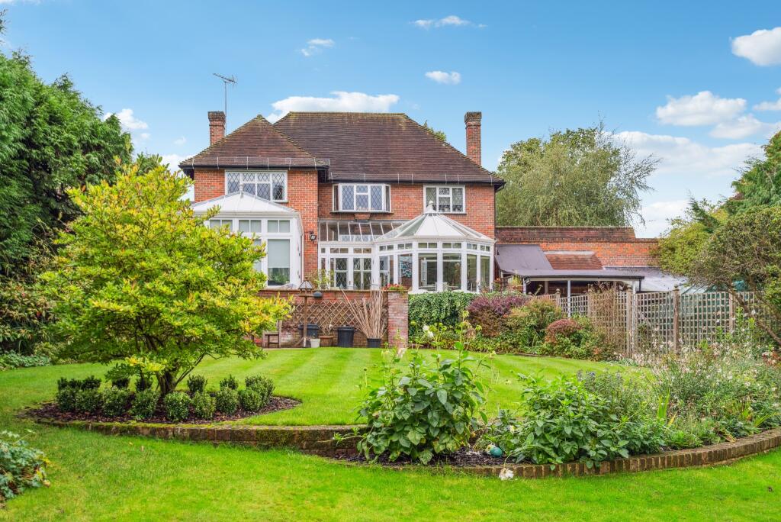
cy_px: 261
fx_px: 760
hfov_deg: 54.4
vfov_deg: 37.9
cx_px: 390
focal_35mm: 35
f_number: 6.3
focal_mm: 35
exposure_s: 1/320
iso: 640
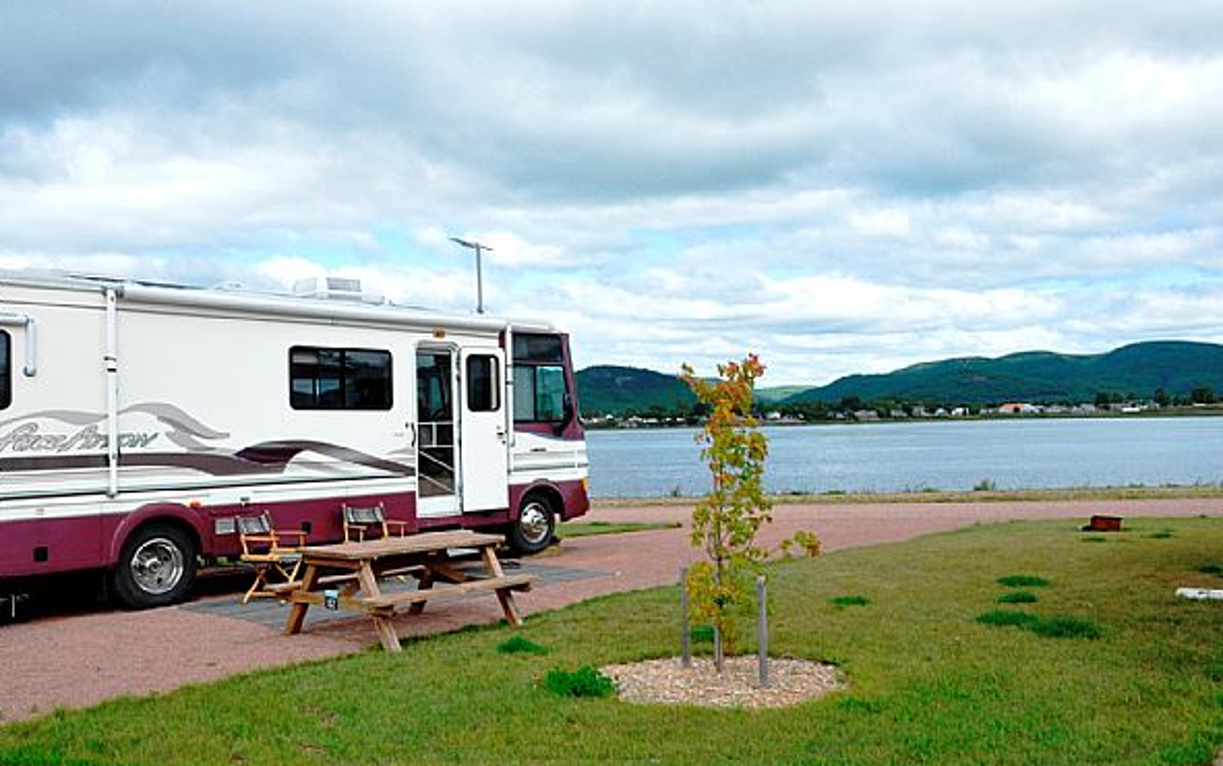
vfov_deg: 38.9
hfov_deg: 58.8
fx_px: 1084
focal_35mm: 33
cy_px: 389
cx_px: 619
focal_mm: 21
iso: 2000
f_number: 14
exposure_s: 1/800
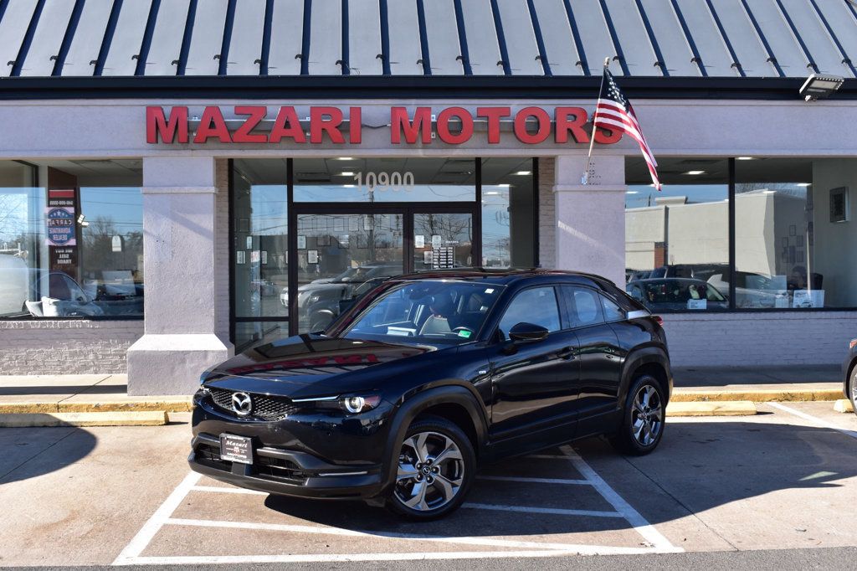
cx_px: 428
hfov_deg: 45.0
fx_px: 1035
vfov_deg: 30.8
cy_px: 286
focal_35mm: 44
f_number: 10
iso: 400
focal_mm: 29
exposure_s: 1/250
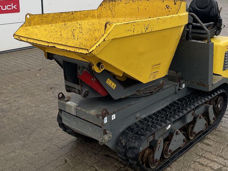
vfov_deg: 30.8
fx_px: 303
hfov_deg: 41.2
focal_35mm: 46
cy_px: 35
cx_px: 120
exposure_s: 1/121
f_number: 1.6
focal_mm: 4.2
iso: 40
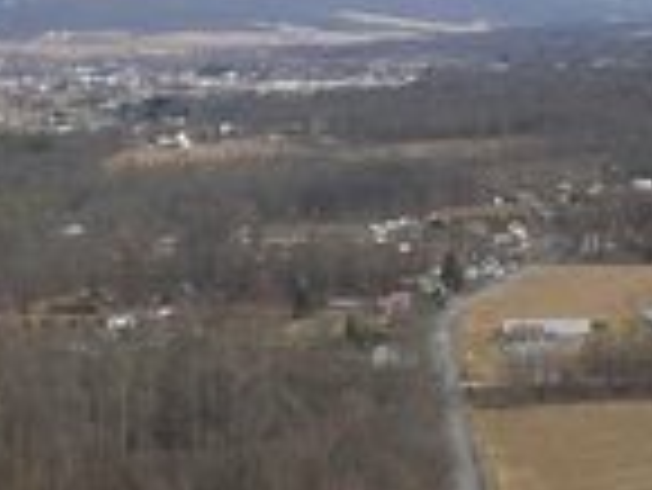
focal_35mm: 105
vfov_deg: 14.1
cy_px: 234
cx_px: 436
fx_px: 1979
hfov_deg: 18.7
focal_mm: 6.3
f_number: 4.4
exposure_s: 1/320
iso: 50
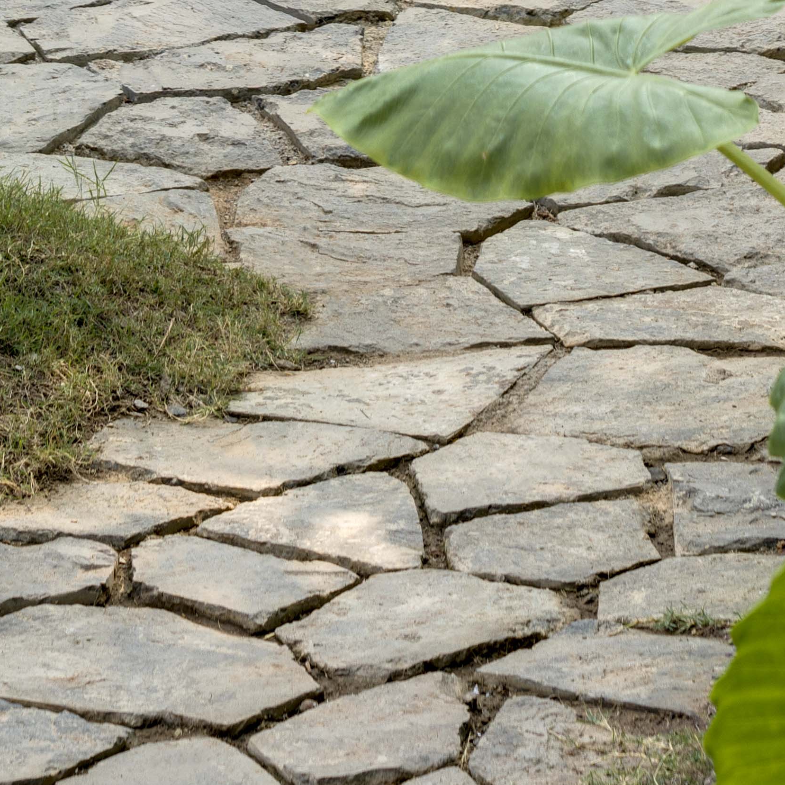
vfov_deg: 7.9
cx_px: 390
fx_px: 5337
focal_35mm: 208
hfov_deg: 8.4
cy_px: -982
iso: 200
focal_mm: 51
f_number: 7.1
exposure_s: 1/125
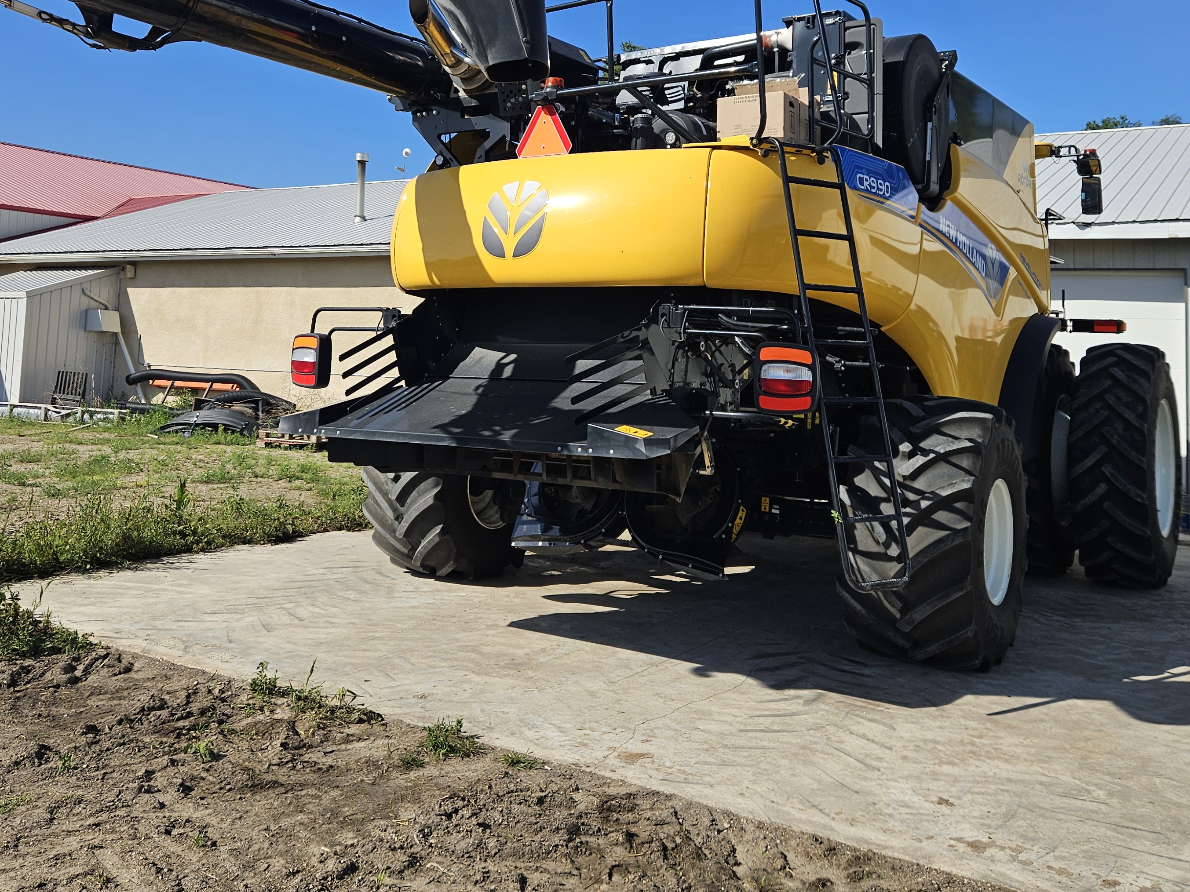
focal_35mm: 34
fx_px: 1169
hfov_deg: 53.9
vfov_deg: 40.8
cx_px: 553
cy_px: 247
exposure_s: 1/2321
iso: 25
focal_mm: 5.4
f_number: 1.8
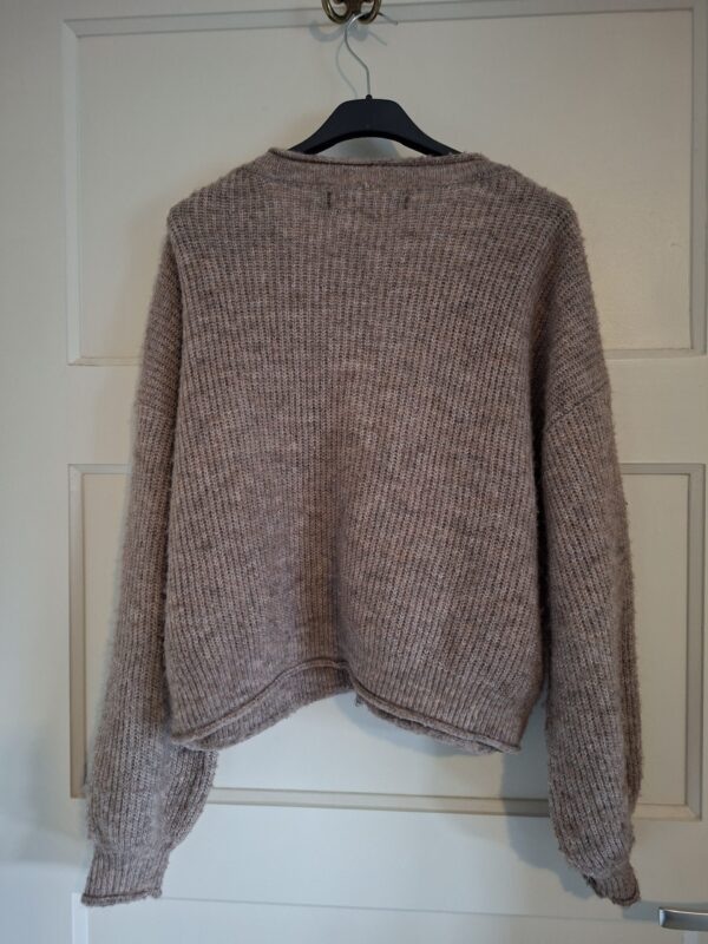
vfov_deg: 73.9
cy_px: 472
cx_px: 354
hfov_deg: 58.9
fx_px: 627
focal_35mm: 23
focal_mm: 5.54
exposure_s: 1/24
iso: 400
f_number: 1.8
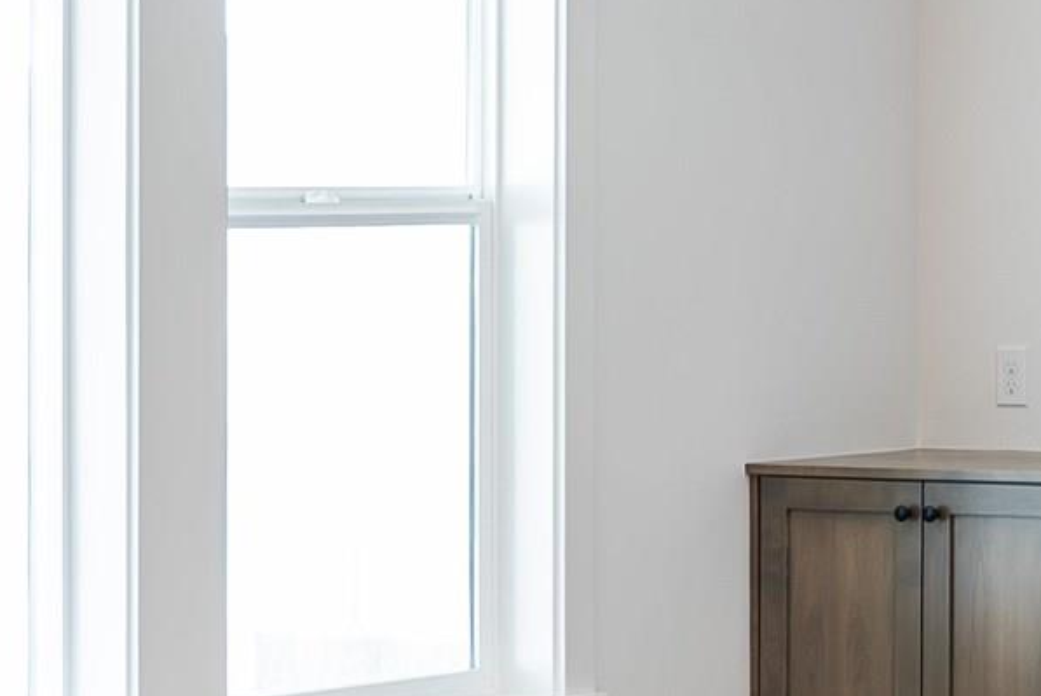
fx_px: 5209
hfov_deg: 11.2
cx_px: 1207
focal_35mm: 180
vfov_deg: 7.6
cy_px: 103
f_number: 2
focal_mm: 35
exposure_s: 1/80
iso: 100
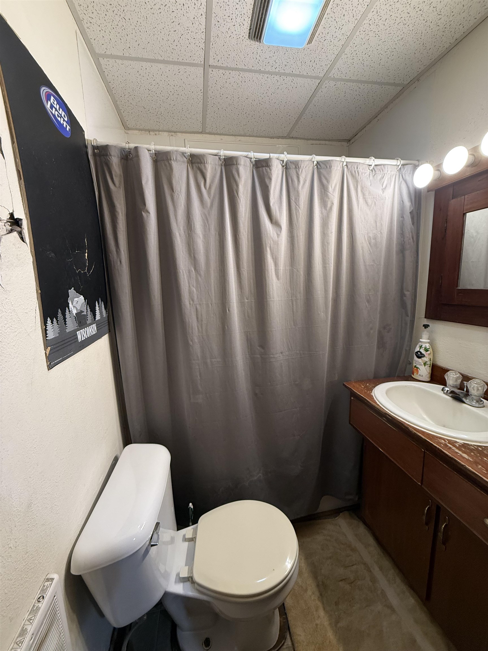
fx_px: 263
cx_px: 244
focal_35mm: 14
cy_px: 326
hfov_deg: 85.7
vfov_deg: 102.1
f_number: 2.2
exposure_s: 1/60
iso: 250
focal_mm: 2.22
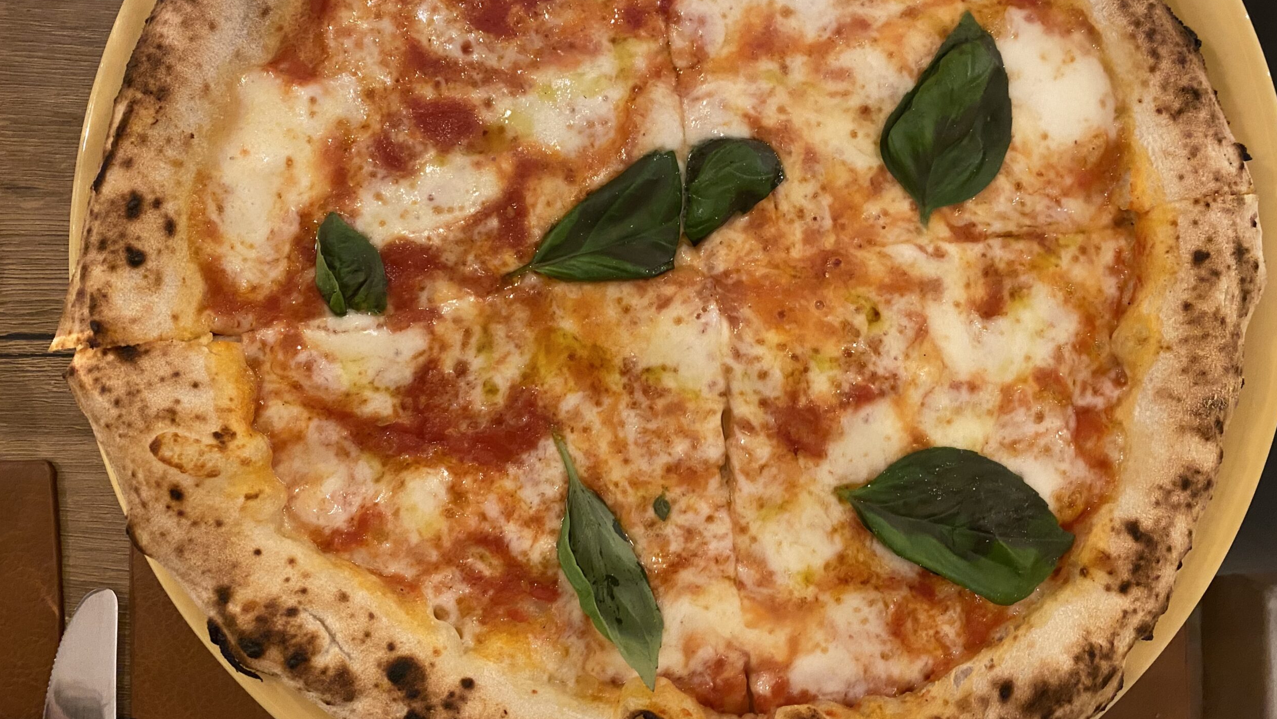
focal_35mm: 29
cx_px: 643
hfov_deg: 66.1
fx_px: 982
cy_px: 287
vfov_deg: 40.0
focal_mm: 4.25
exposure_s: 1/50
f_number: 1.8
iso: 500
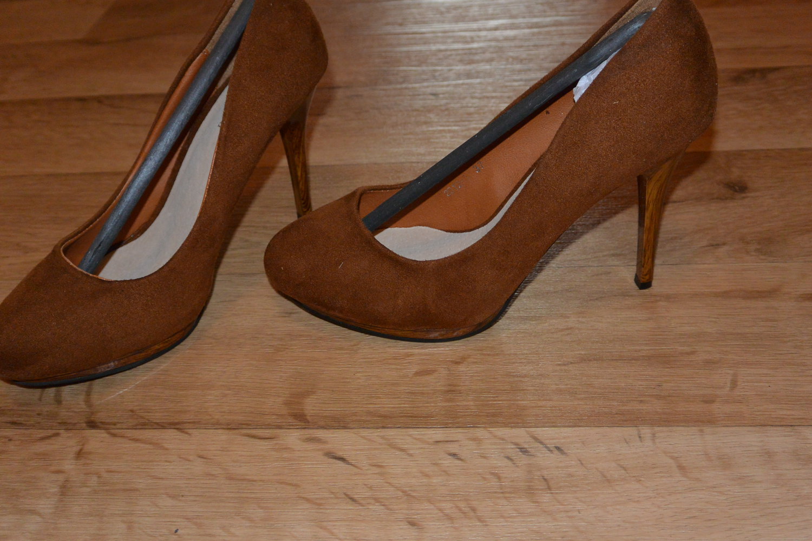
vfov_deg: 33.4
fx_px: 902
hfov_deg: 48.5
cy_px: 270
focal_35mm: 40
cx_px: 406
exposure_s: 1/60
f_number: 4.2
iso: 400
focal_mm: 15.1
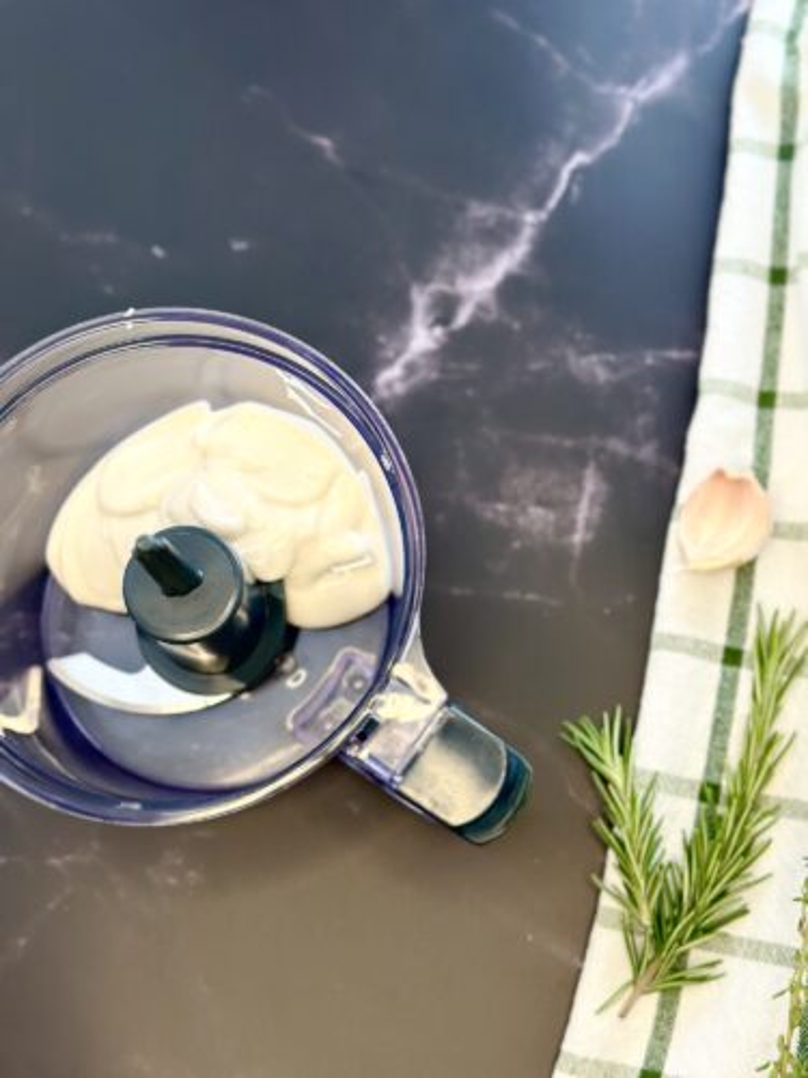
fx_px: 1494
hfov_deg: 30.3
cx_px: 404
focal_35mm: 48
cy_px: 539
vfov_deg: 39.7
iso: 125
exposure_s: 1/121
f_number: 1.78
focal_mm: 6.86
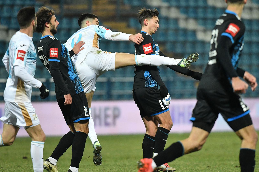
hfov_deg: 6.1
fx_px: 2446
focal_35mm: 340
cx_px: 130
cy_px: 86
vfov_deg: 4.0
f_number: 4
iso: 5000
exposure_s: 1/1250
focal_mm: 340
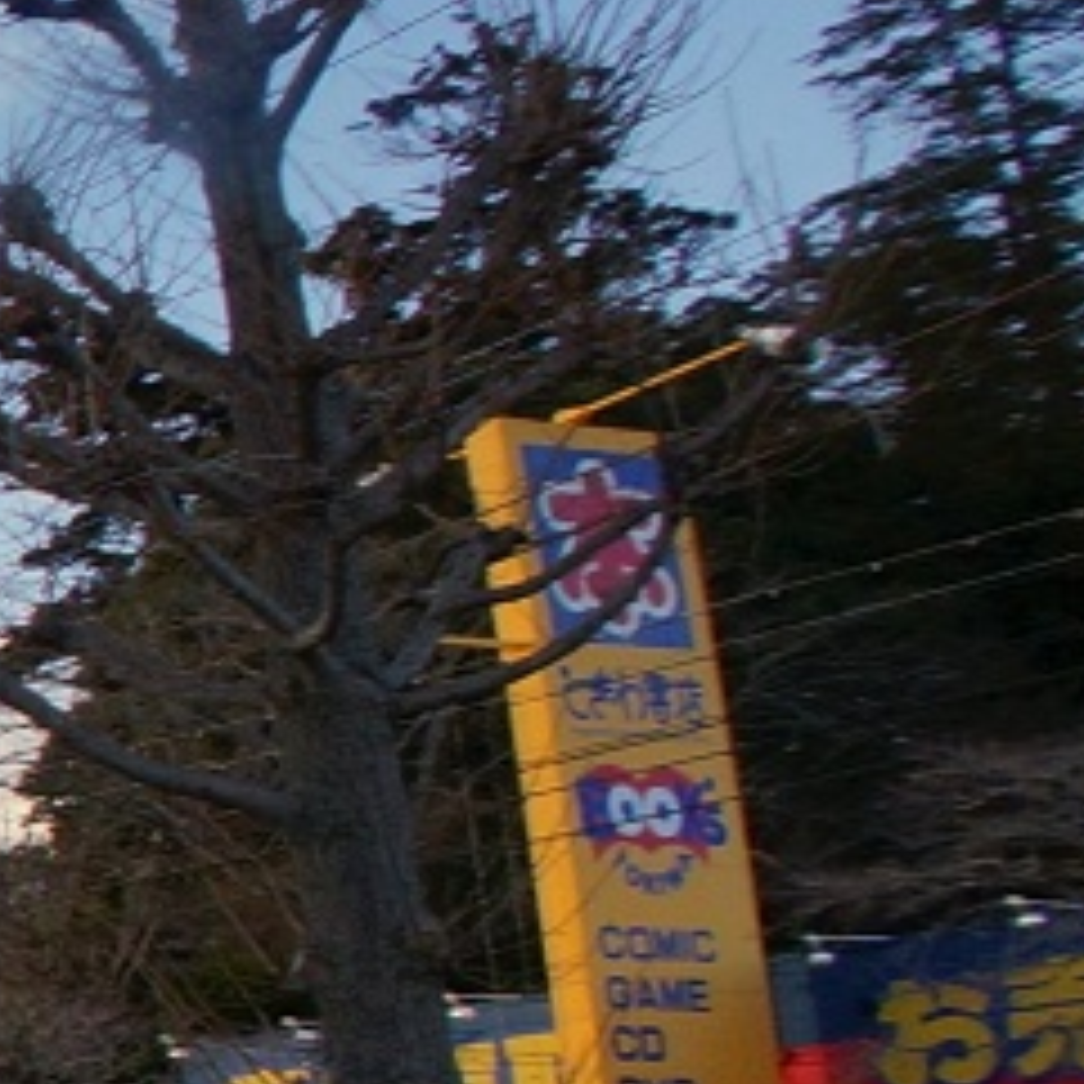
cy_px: 1053
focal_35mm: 127
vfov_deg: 13.6
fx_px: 4499
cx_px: -2240
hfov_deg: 10.0
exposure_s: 1/100
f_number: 8
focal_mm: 16
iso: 100
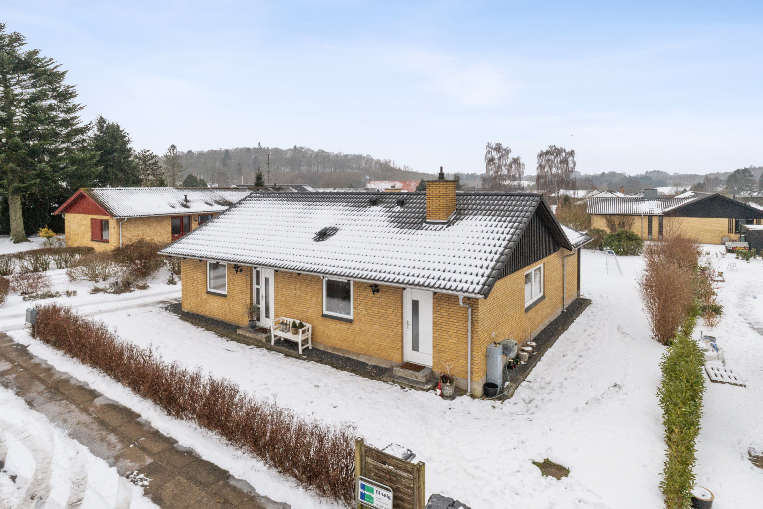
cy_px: 254
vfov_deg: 56.1
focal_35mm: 22
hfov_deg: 77.3
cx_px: 382
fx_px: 477
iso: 800
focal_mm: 15
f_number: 8
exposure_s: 1/250
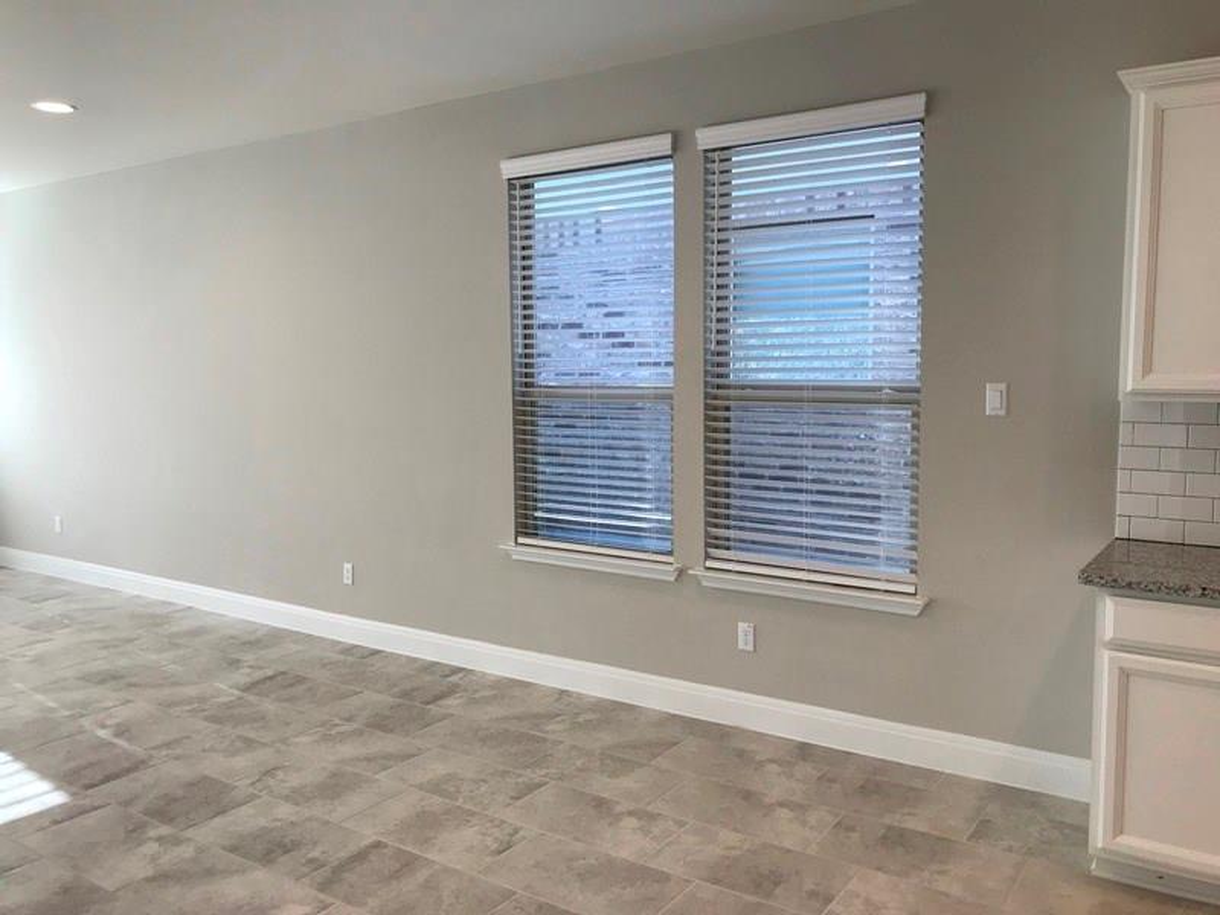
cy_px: 458
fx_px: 987
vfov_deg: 49.7
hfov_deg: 63.4
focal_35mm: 28
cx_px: 610
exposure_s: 1/120
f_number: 1.8
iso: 25
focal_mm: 3.99
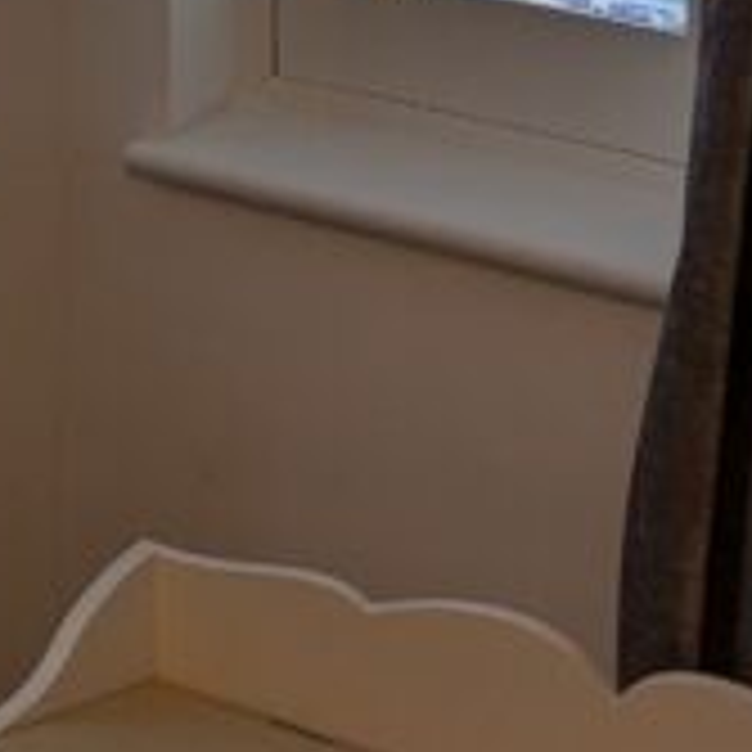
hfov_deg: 11.7
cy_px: -853
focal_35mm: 130
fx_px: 3195
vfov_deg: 11.7
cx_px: -856
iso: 44
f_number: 1.85
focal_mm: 6.81
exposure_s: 1/80
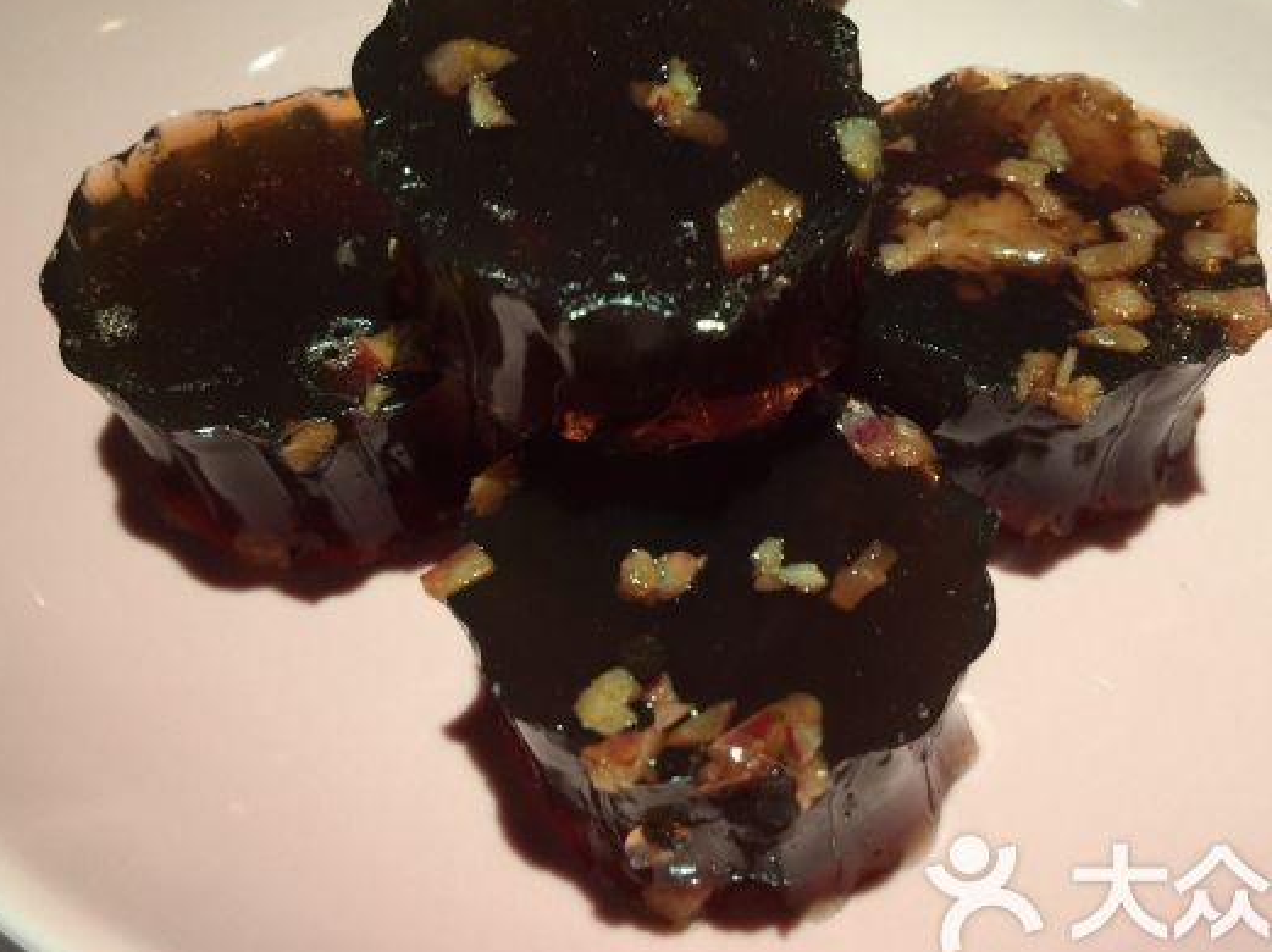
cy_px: 380
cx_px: 684
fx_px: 1432
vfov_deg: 36.6
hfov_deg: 47.9
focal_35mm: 39
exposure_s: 1/33
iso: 64
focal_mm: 4.15
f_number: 2.2
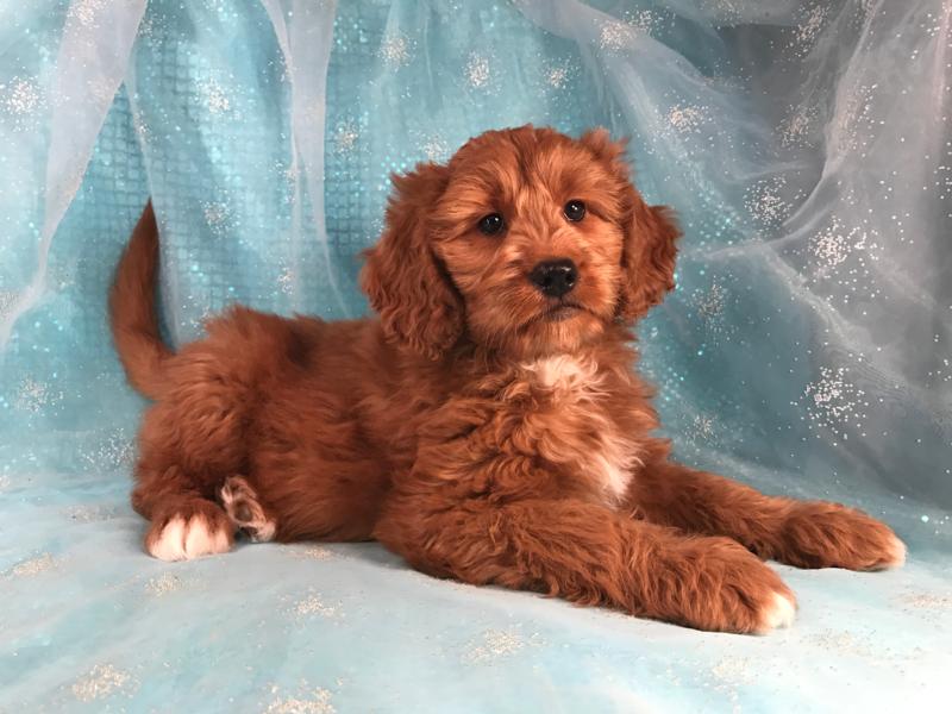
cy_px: 357
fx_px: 770
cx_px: 476
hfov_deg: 63.4
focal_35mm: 28
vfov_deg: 49.7
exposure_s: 1/40
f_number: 1.8
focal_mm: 3.99
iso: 20
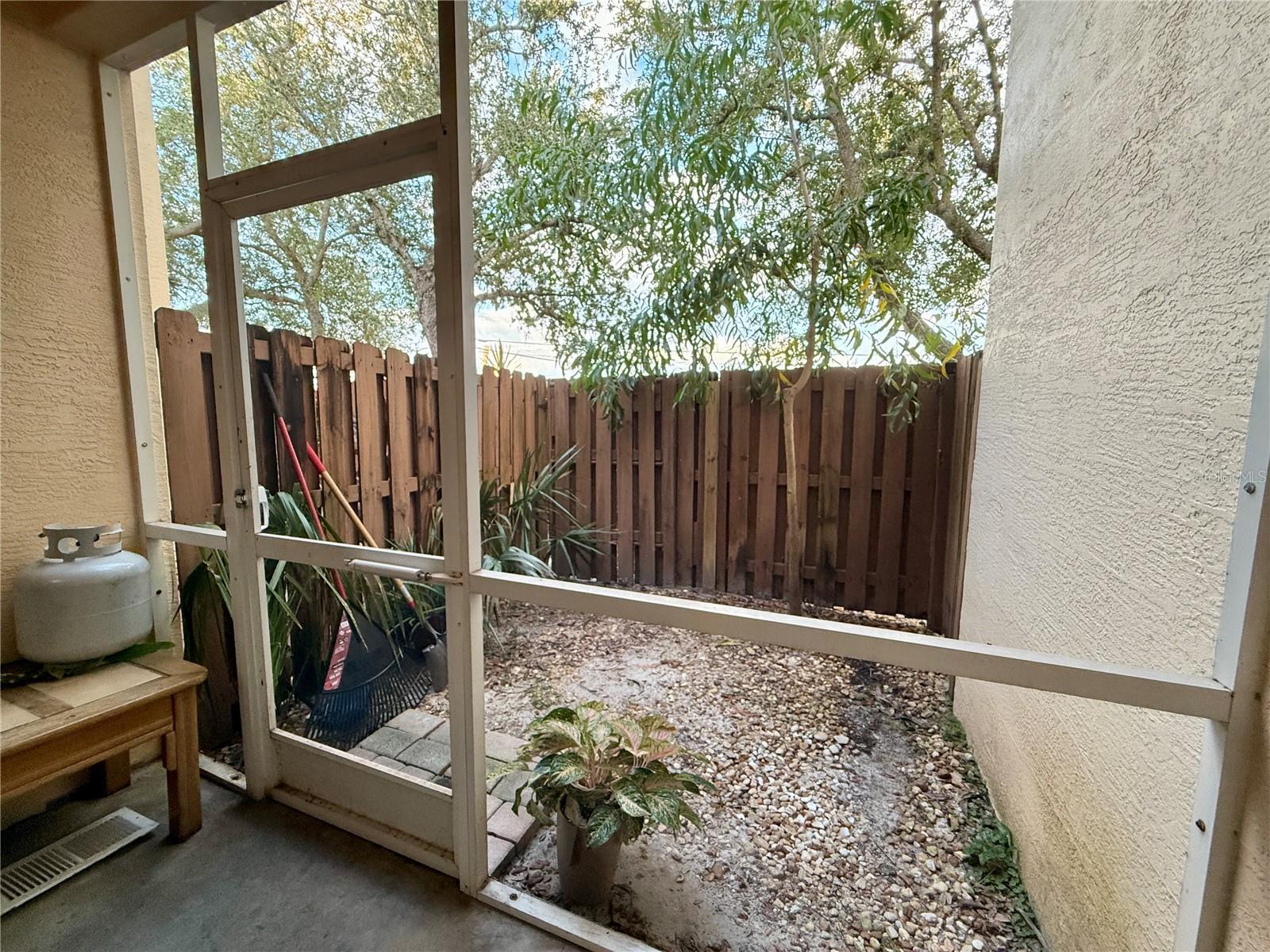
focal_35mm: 14
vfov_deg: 85.7
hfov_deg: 102.1
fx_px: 514
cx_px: 635
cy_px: 476
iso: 400
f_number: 2.2
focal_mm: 2.22
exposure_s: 1/120
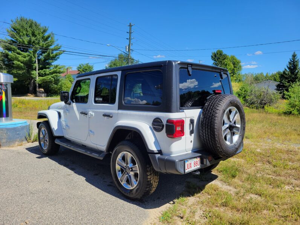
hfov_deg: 67.3
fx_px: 225
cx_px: 150
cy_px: 112
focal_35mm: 26
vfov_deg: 53.1
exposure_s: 1/1406
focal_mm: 5.4
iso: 40
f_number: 1.8
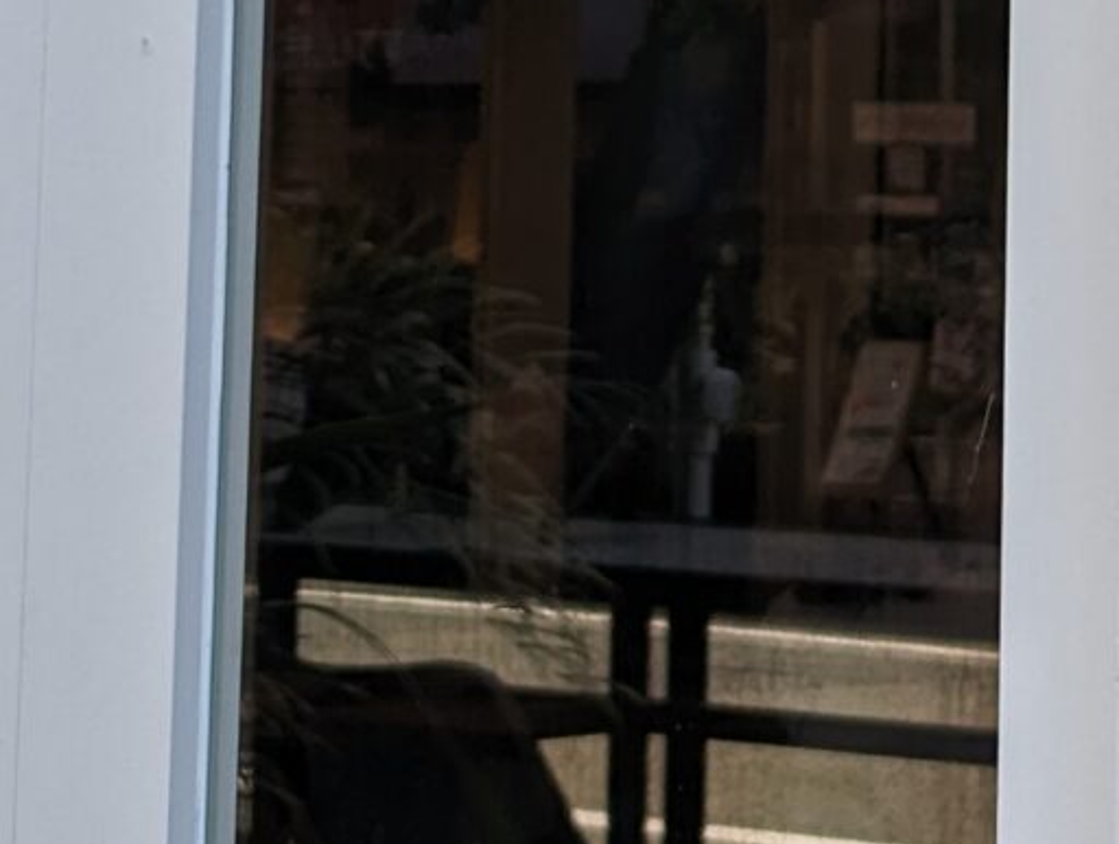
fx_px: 6218
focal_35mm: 192
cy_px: -763
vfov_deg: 7.5
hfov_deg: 10.1
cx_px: 1399
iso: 49
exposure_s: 1/298
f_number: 1.85
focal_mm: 6.81
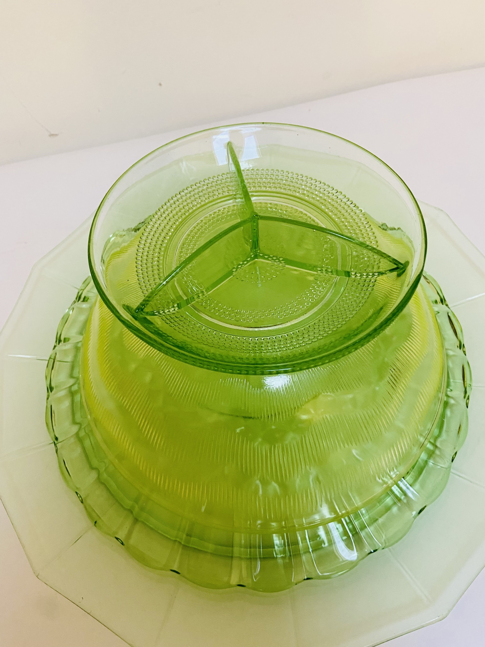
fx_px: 486
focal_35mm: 26
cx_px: 242
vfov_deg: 67.3
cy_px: 324
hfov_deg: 53.1
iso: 320
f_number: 1.8
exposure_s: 1/50
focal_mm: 4.25
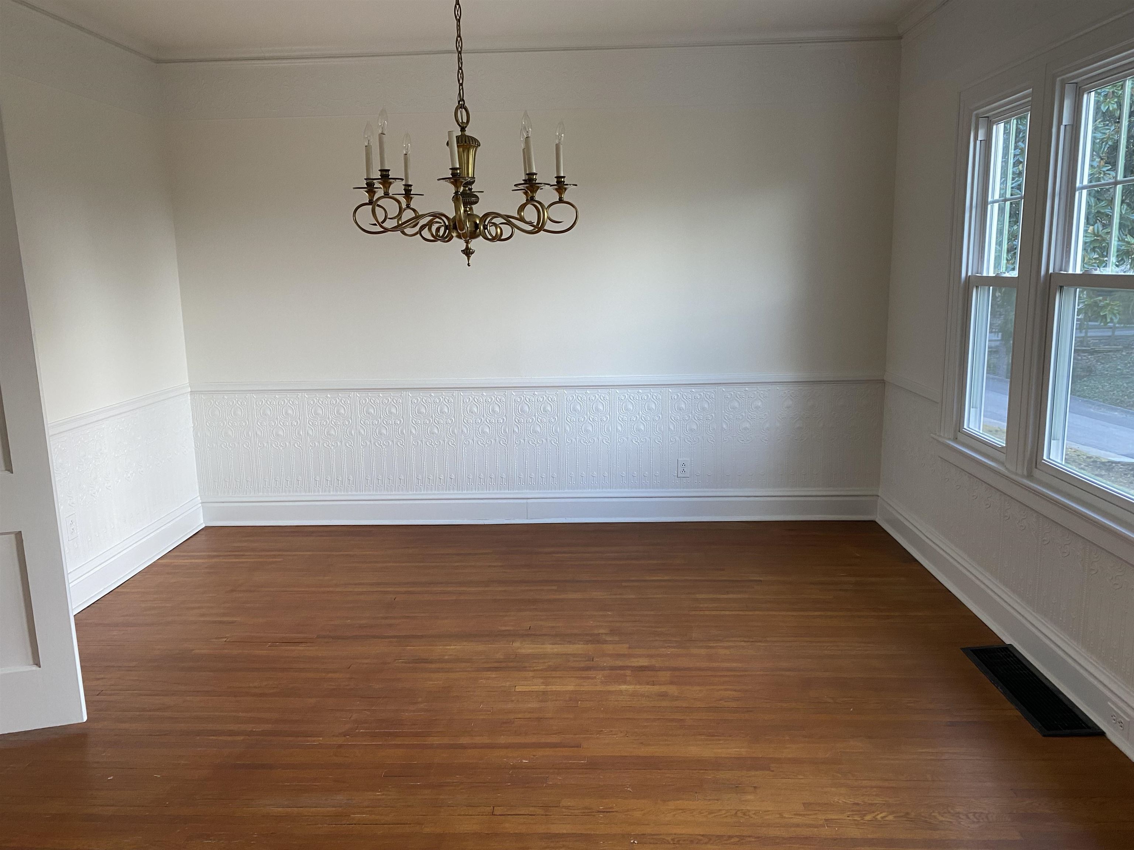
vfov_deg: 53.1
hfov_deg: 67.3
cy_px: 425
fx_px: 852
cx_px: 567
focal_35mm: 26
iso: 125
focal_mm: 4.25
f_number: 1.8
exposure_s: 1/60
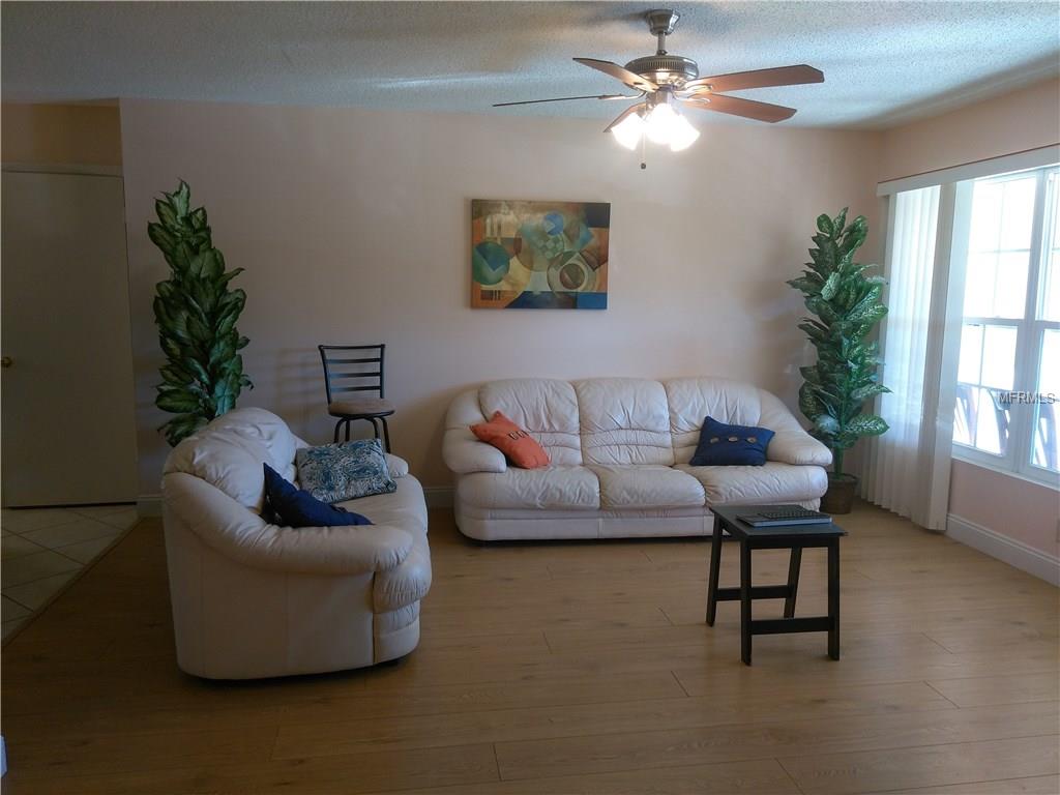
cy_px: 398
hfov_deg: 81.7
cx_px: 530
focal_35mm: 20
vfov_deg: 66.0
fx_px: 612
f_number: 2.2
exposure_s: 1/30
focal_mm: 3.46
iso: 123
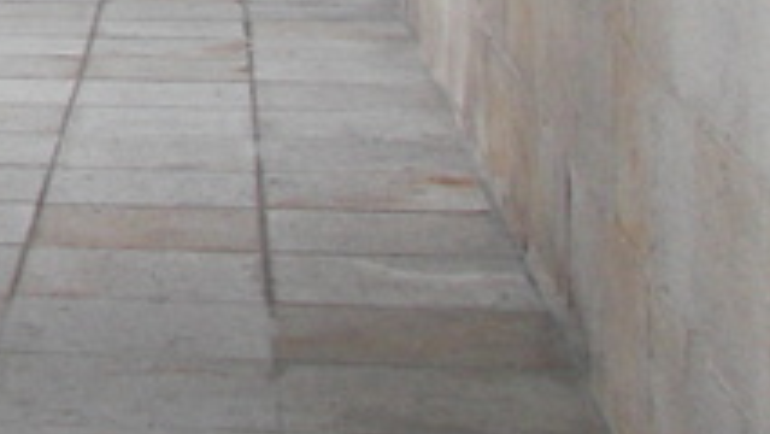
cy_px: -477
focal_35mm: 146
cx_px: -651
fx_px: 2982
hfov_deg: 13.2
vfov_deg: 7.9
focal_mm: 6
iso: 125
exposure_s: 1/30
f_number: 2.8
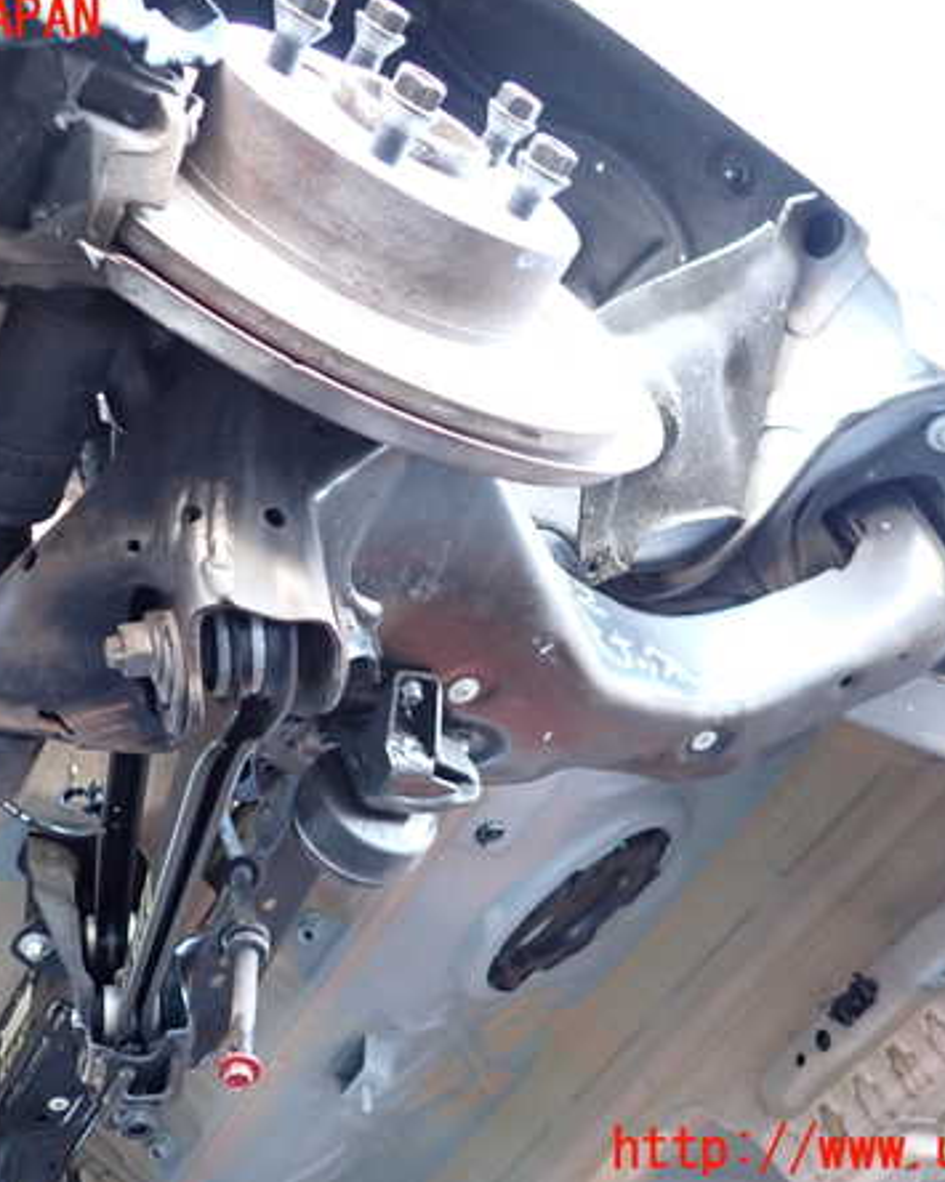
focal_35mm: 33
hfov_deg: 44.4
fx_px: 1154
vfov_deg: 54.2
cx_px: 415
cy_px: 586
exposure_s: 1/30
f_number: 2
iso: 400
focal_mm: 4.5
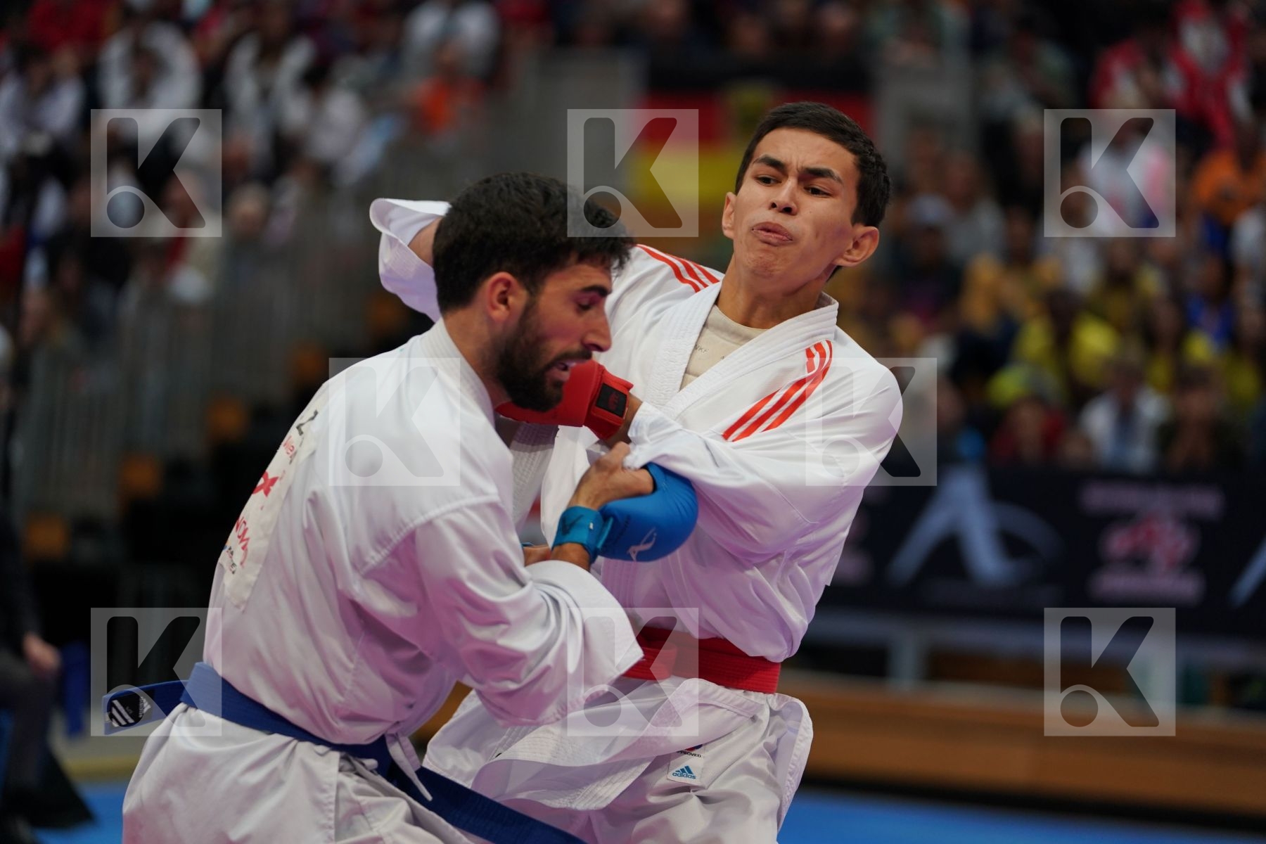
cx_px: 633
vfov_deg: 9.6
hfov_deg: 14.3
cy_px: 422
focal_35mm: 143
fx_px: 5028
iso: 1250
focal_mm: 143
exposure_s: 1/1000
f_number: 2.8
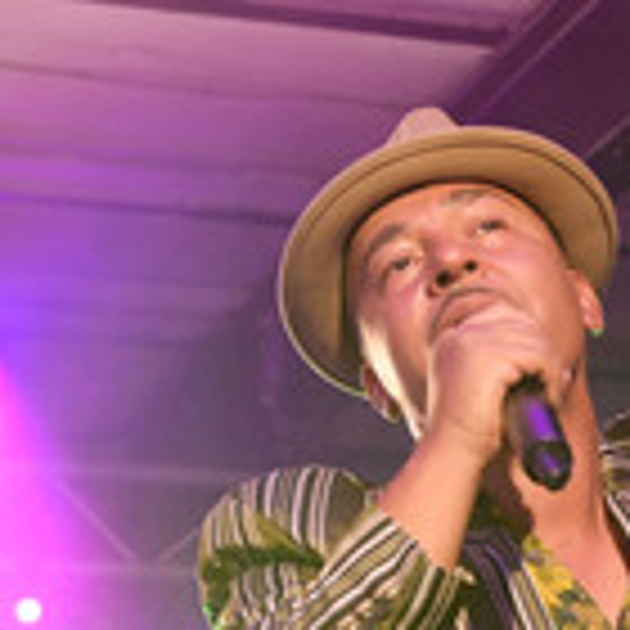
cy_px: 459
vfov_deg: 13.3
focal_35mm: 131
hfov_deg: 13.3
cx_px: 511
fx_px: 2697
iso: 8000
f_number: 5.6
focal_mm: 48
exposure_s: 1/400
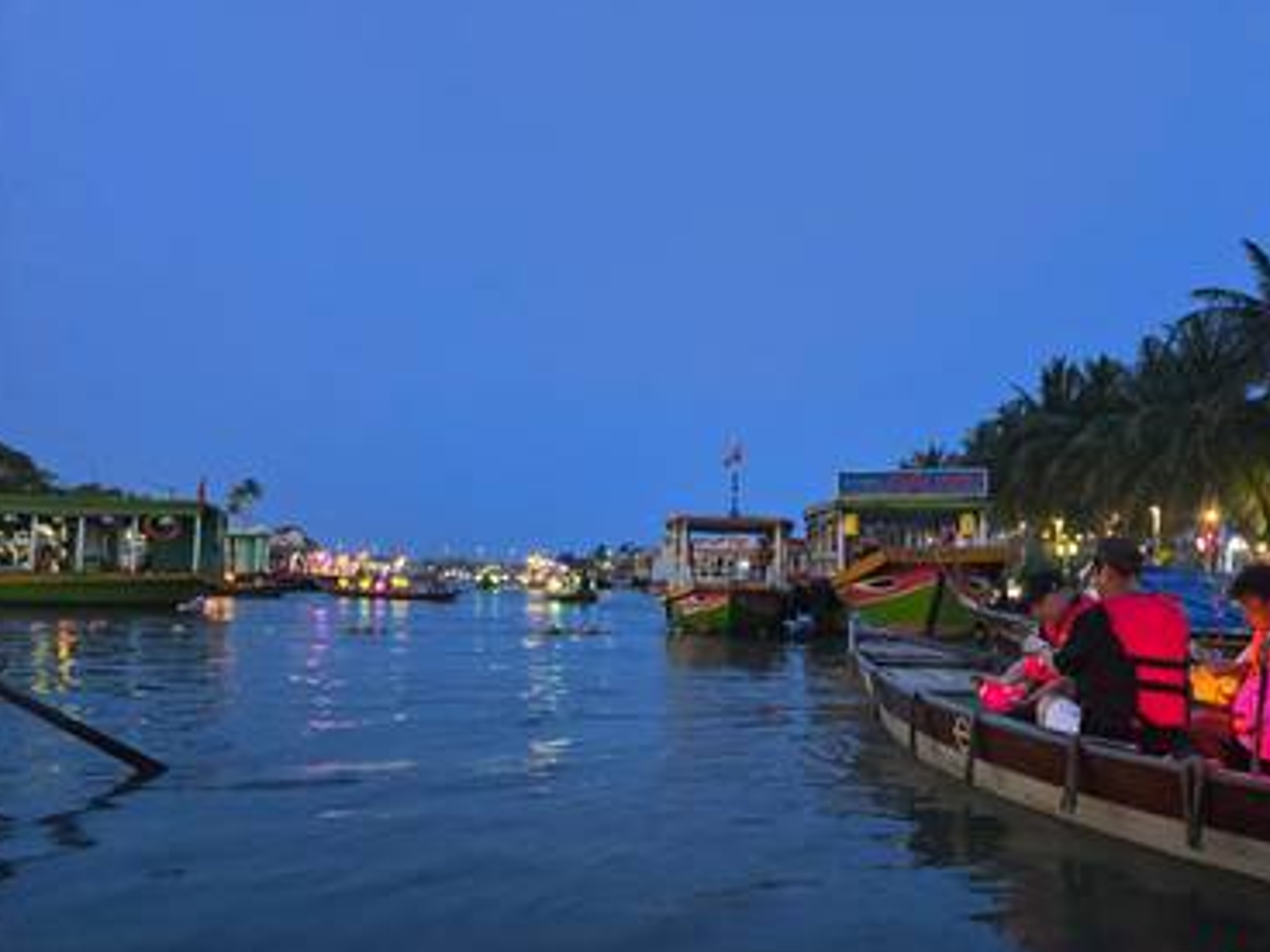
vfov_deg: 46.3
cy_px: 607
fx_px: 1101
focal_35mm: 30
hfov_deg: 59.1
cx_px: 804
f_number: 1.7
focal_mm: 6.3
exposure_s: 1/50
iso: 1250
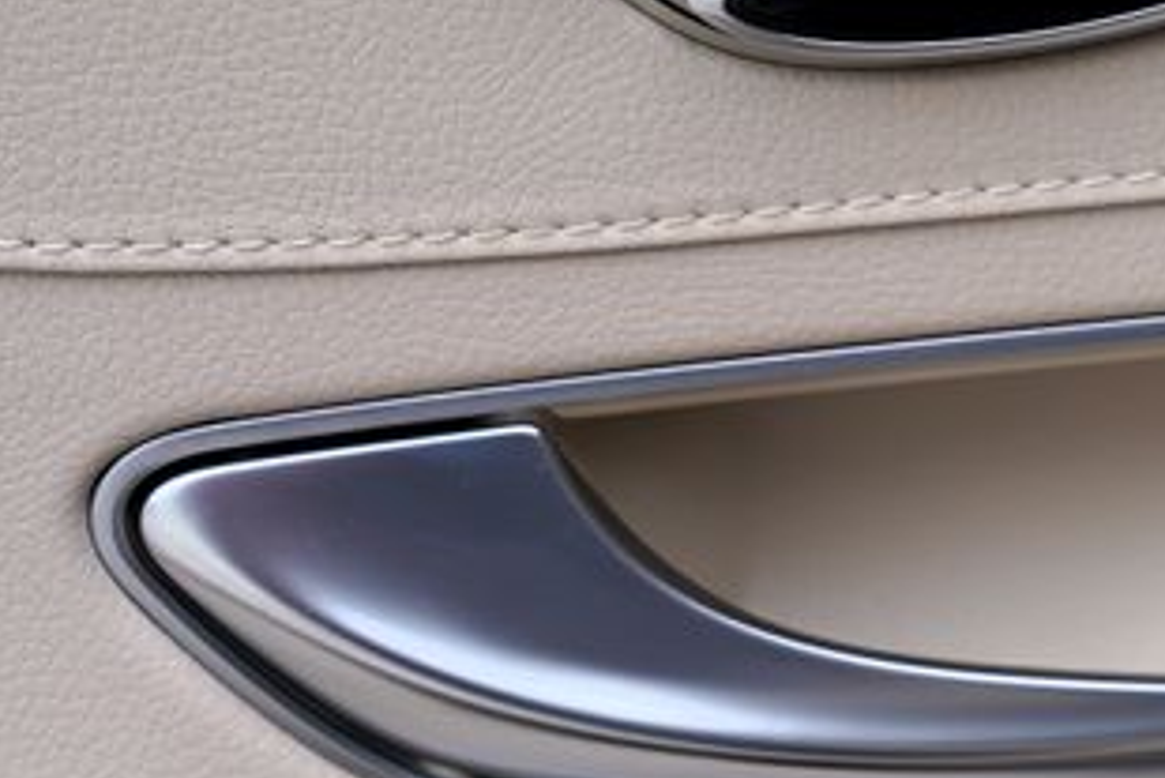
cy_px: -32
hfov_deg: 12.3
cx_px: 1556
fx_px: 5245
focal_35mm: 162
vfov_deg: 8.4
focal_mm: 49
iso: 200
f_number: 4.5
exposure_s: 1/160
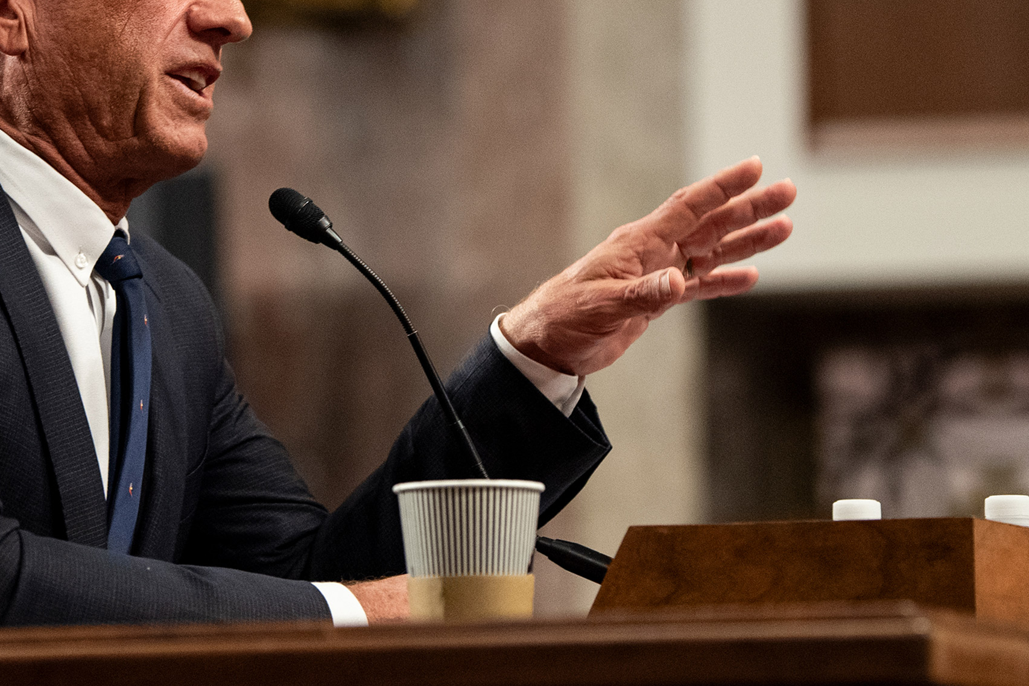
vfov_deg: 6.7
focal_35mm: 204
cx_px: 428
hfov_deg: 10.1
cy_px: 202
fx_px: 5830
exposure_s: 1/250
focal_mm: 116
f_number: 2.8
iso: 2000
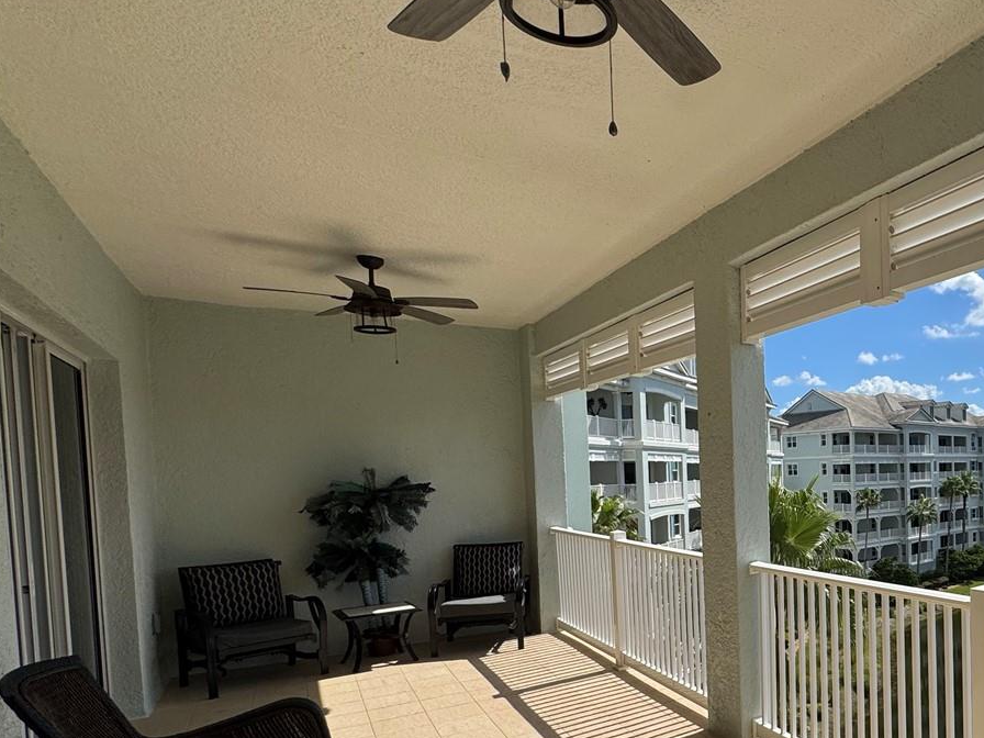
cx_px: 872
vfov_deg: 53.5
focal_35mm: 25
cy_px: 506
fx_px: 711
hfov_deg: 59.8
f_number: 2.2
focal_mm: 2.22
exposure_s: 1/3546
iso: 50
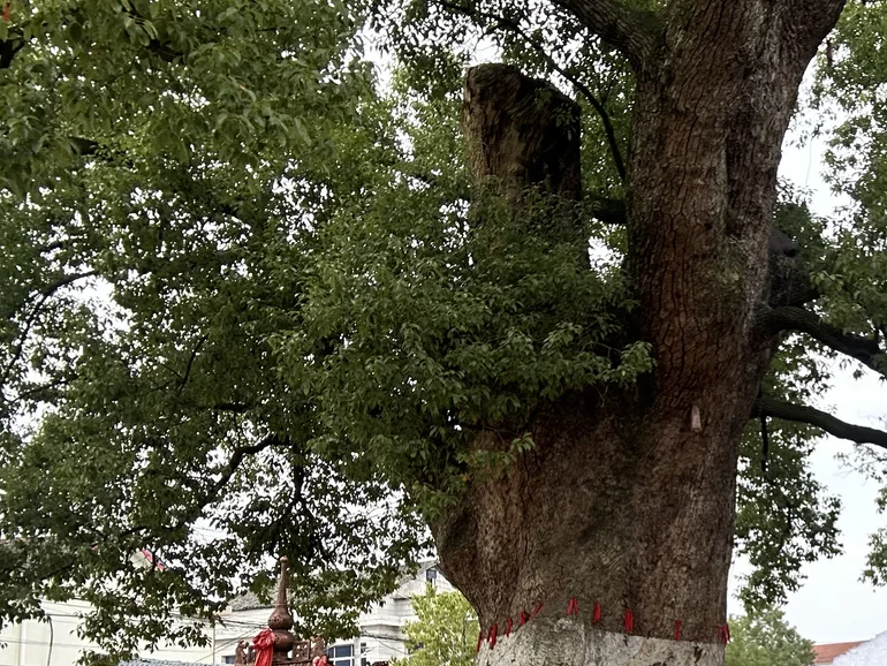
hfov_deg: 41.9
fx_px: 1102
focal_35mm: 43
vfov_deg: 32.7
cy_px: 530
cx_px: 710
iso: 25
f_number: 1.9
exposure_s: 1/173
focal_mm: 2.69
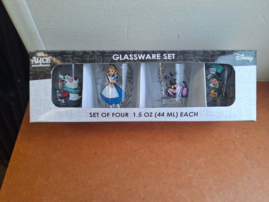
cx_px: 134
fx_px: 179
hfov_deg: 73.9
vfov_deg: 58.9
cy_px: 101
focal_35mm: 23
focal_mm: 5.54
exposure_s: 1/40
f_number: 1.8
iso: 64
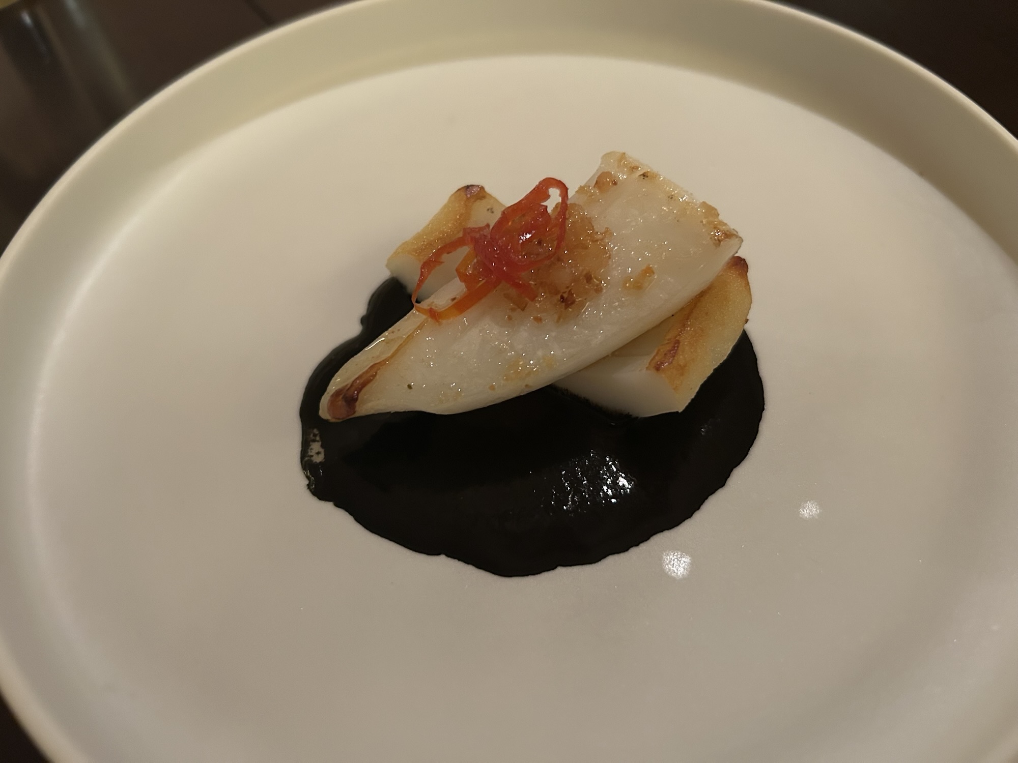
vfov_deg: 53.1
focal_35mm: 26
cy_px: 382
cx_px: 509
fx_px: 765
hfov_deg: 67.3
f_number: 1.5
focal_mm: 5.7
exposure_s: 1/33
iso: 500
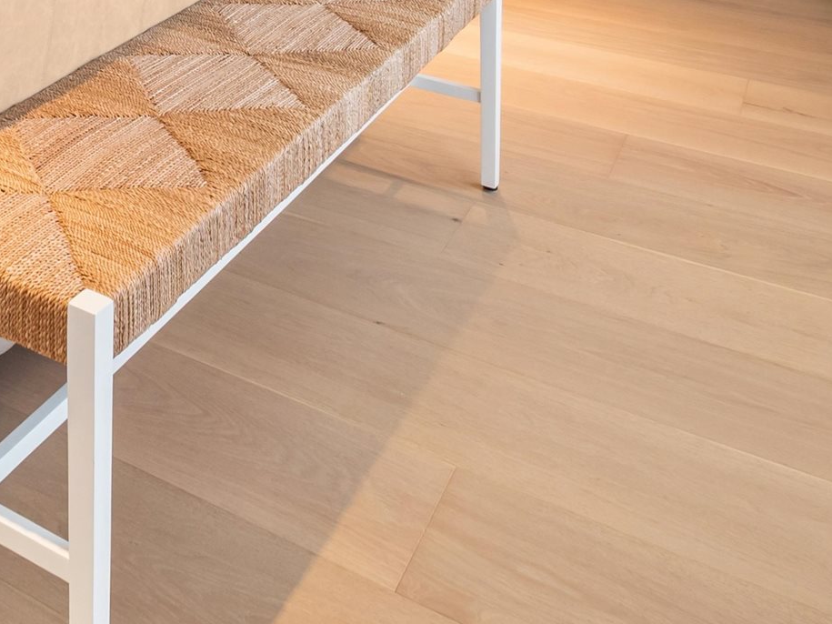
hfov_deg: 37.3
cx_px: 55
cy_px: -380
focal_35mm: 47
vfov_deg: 23.0
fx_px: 1130
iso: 200
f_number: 7.1
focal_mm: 7
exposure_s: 1/5
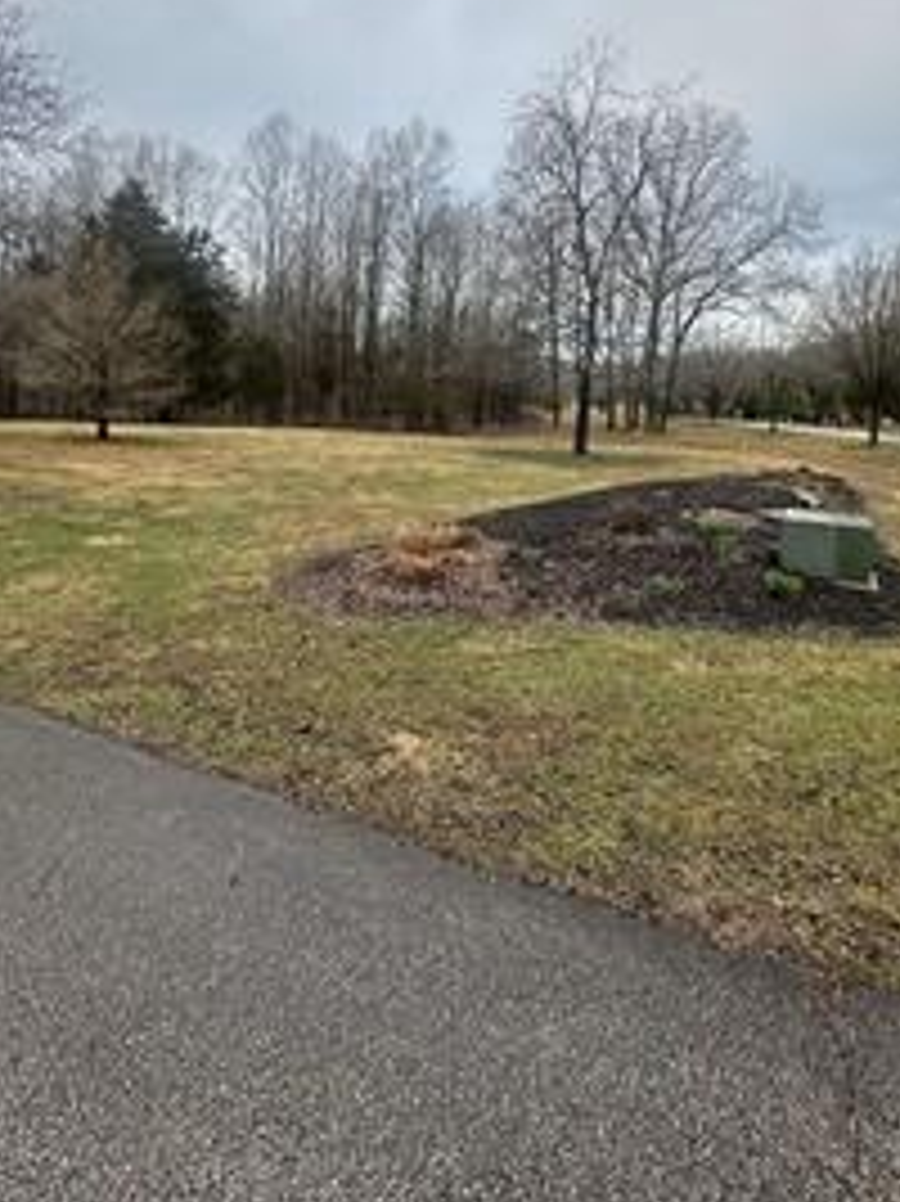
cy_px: 414
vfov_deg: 76.8
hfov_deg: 63.4
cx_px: 454
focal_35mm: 21
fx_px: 729
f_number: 2.2
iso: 40
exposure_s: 1/1208
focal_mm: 2.22
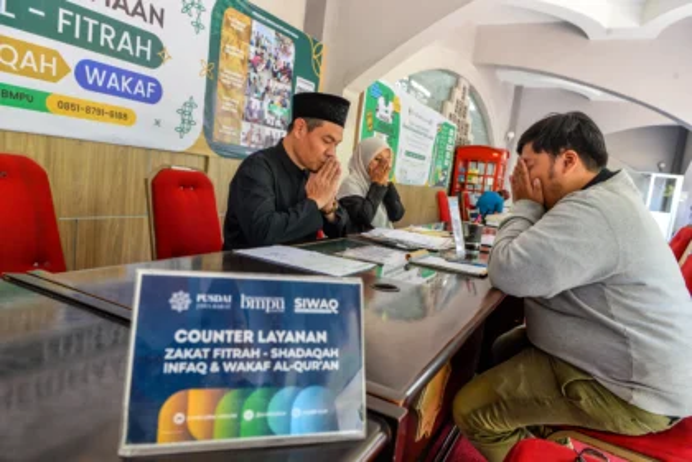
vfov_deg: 53.1
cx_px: 346
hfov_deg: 73.7
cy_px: 231
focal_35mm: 24
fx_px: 461
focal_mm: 24
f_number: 5.6
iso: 640
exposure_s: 1/50
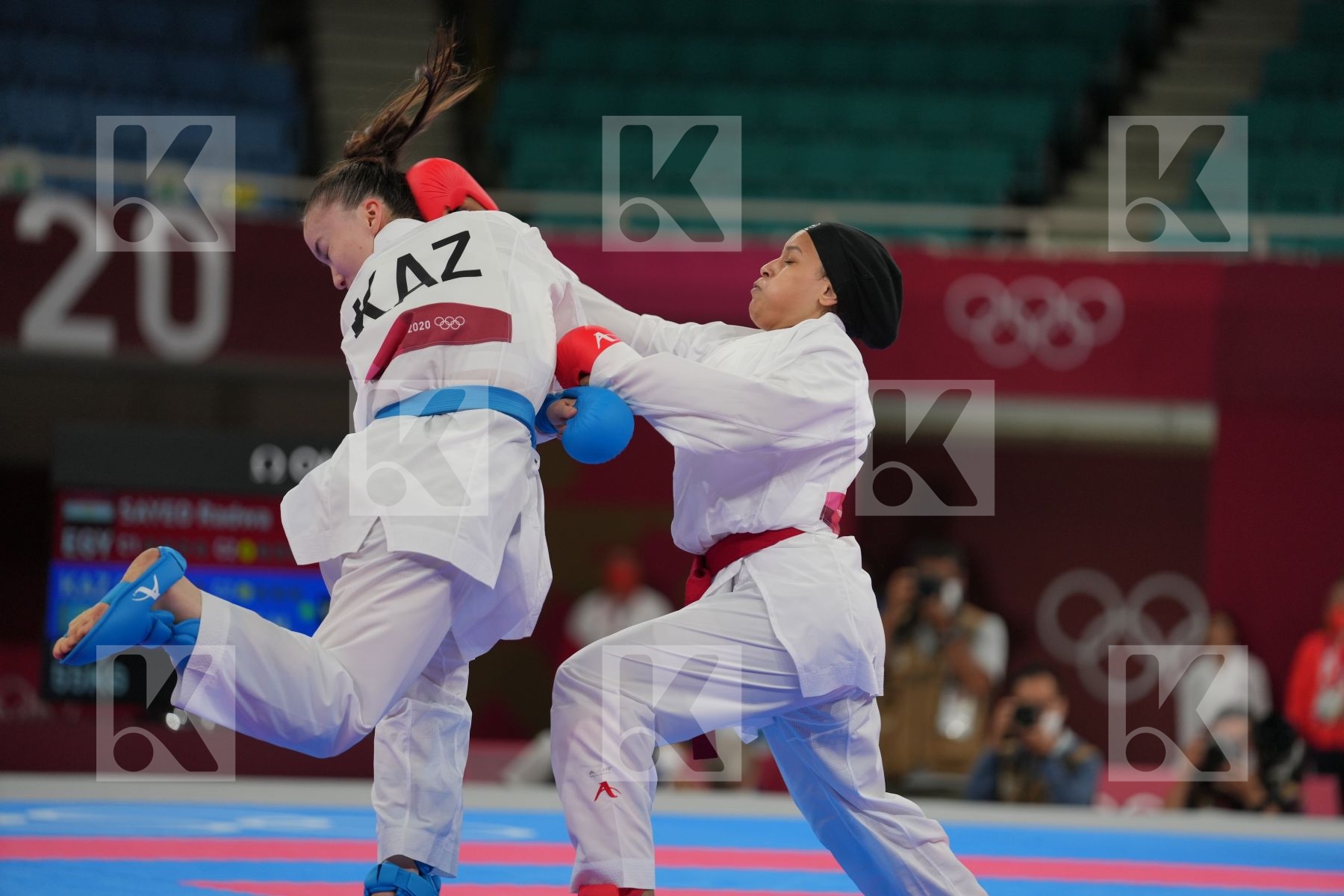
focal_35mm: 184
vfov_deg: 7.5
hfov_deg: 11.2
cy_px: 448
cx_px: 672
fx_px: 6869
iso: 500
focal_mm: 184
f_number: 2.8
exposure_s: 1/1000
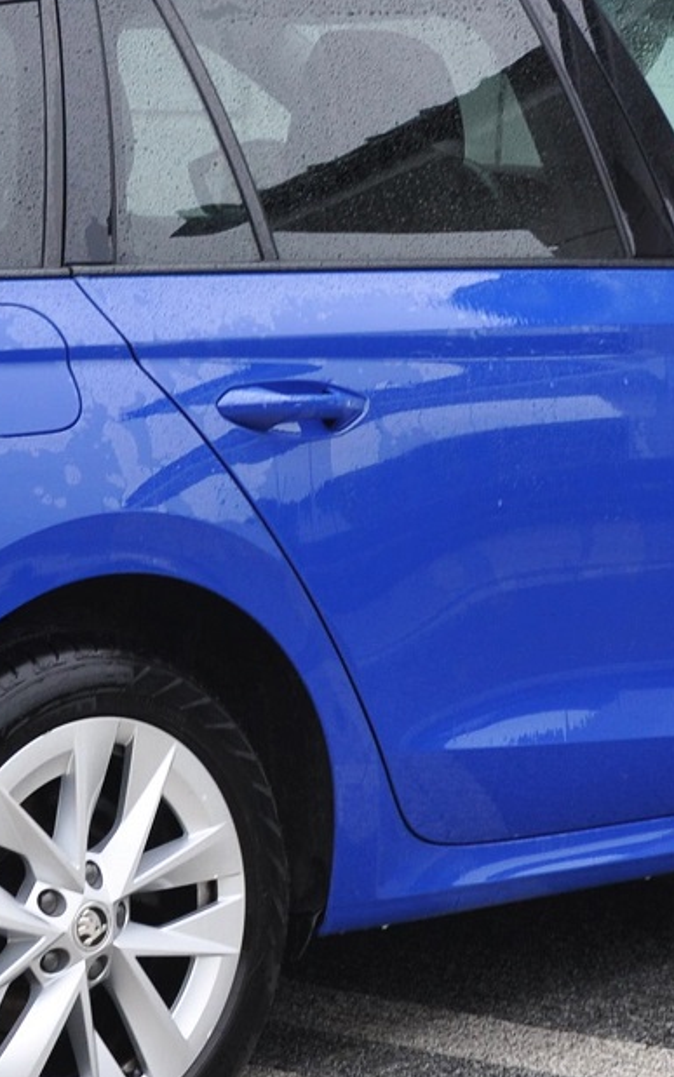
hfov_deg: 10.7
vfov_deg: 17.1
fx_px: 3585
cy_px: 354
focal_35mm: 122
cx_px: 152
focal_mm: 26
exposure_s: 1/40
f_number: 6.3
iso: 250
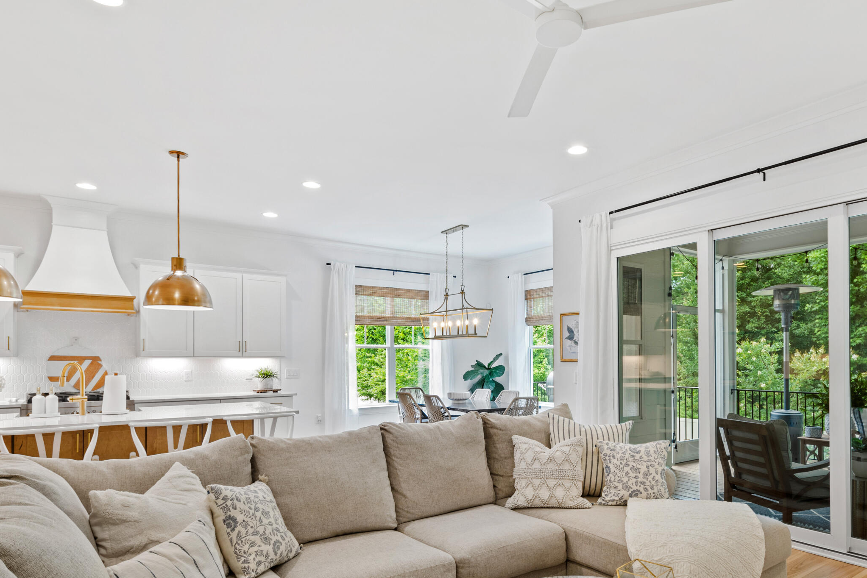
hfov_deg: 77.7
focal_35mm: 22
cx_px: 520
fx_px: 530
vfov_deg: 56.6
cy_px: 359
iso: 100
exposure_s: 1
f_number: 8
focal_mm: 10
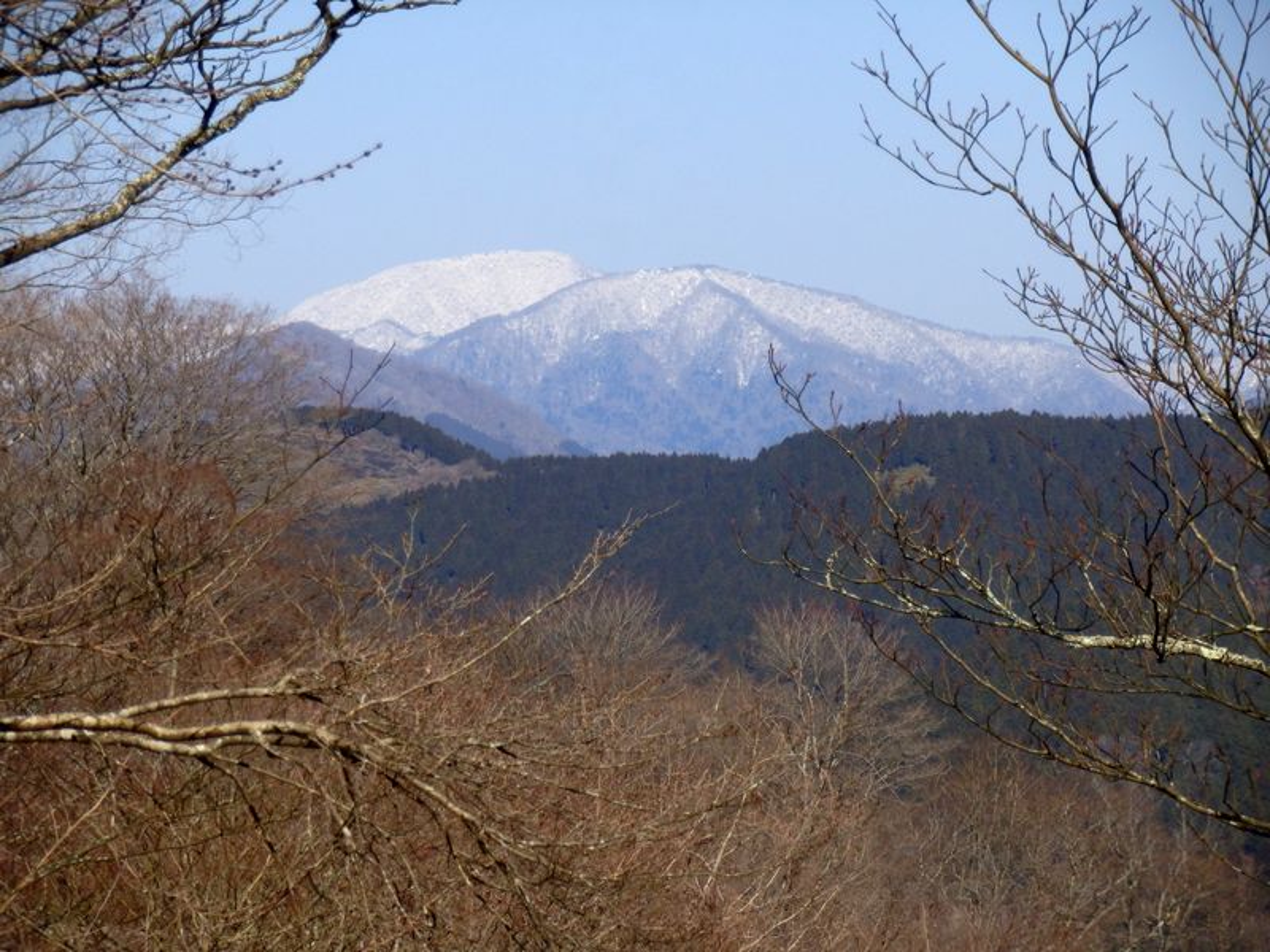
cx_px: 635
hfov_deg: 10.0
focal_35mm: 198
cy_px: 476
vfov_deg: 7.5
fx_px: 7264
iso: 80
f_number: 5.8
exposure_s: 1/640
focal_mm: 35.1
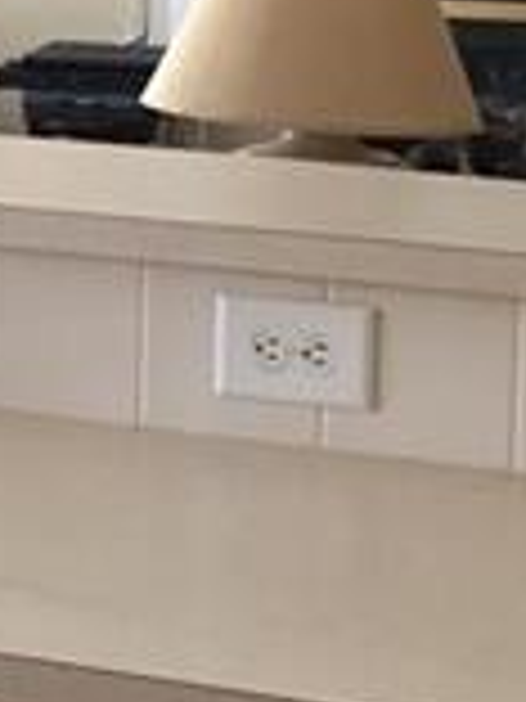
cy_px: 144
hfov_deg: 10.1
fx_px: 2897
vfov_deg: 13.7
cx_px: -247
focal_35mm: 143
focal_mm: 4.15
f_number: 2.2
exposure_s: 1/30
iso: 64
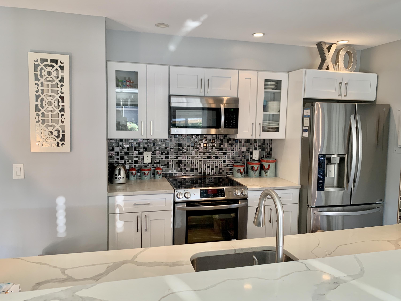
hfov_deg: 67.3
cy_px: 150
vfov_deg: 53.1
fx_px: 301
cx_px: 200
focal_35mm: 26
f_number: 1.8
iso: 64
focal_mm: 4.25
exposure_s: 1/60
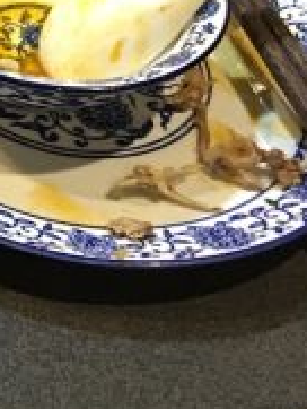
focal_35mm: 112
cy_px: 72
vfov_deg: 17.4
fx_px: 1323
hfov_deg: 12.2
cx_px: -240
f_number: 2.2
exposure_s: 1/8
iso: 100
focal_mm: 4.15
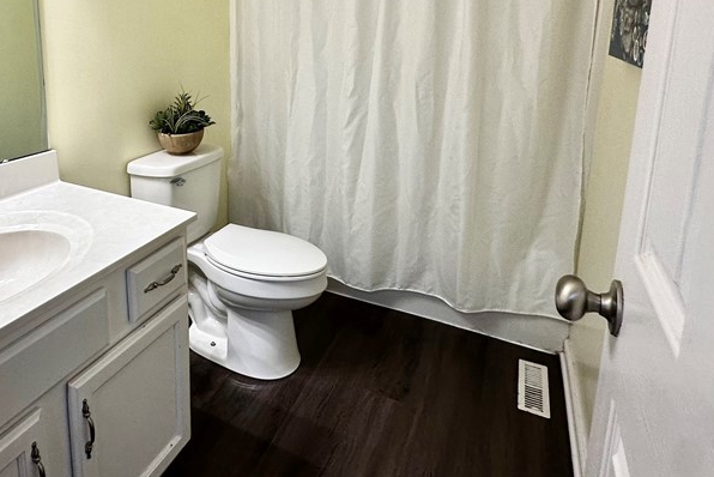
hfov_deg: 68.5
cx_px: 213
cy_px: 119
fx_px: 496
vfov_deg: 49.3
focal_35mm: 25
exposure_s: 1/120
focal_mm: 2.22
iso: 125
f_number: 2.2
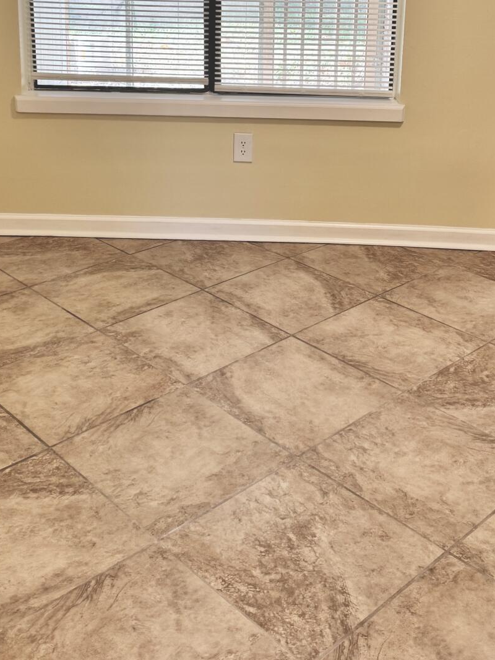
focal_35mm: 45
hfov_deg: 32.2
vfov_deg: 40.0
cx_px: 238
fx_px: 858
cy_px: 114
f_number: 1.78
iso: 100
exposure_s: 1/60
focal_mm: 6.76
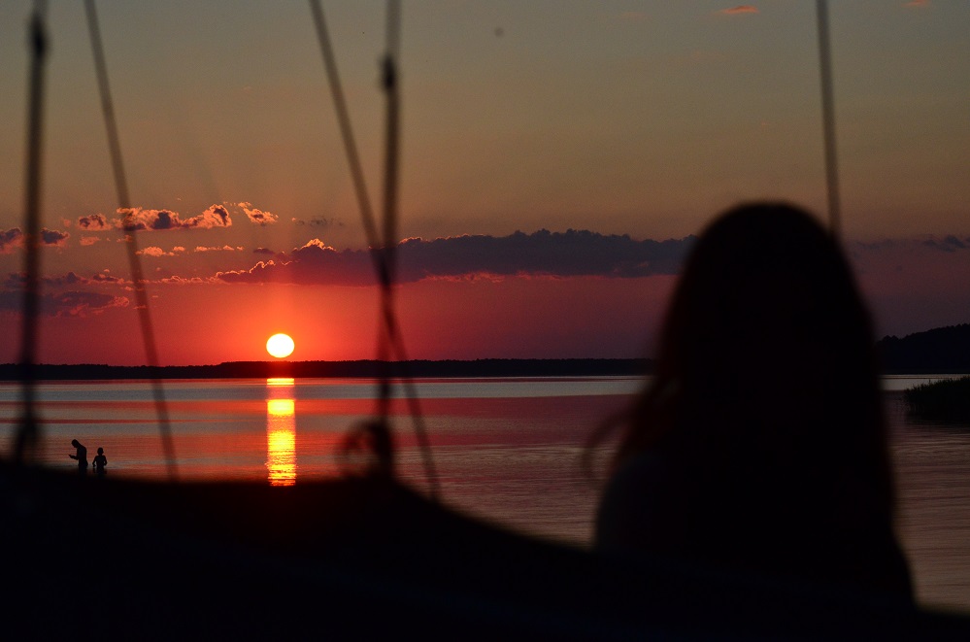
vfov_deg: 13.0
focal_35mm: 105
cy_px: 321
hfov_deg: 19.5
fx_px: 2822
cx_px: 485
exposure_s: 1/8000
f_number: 5
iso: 1000
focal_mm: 70
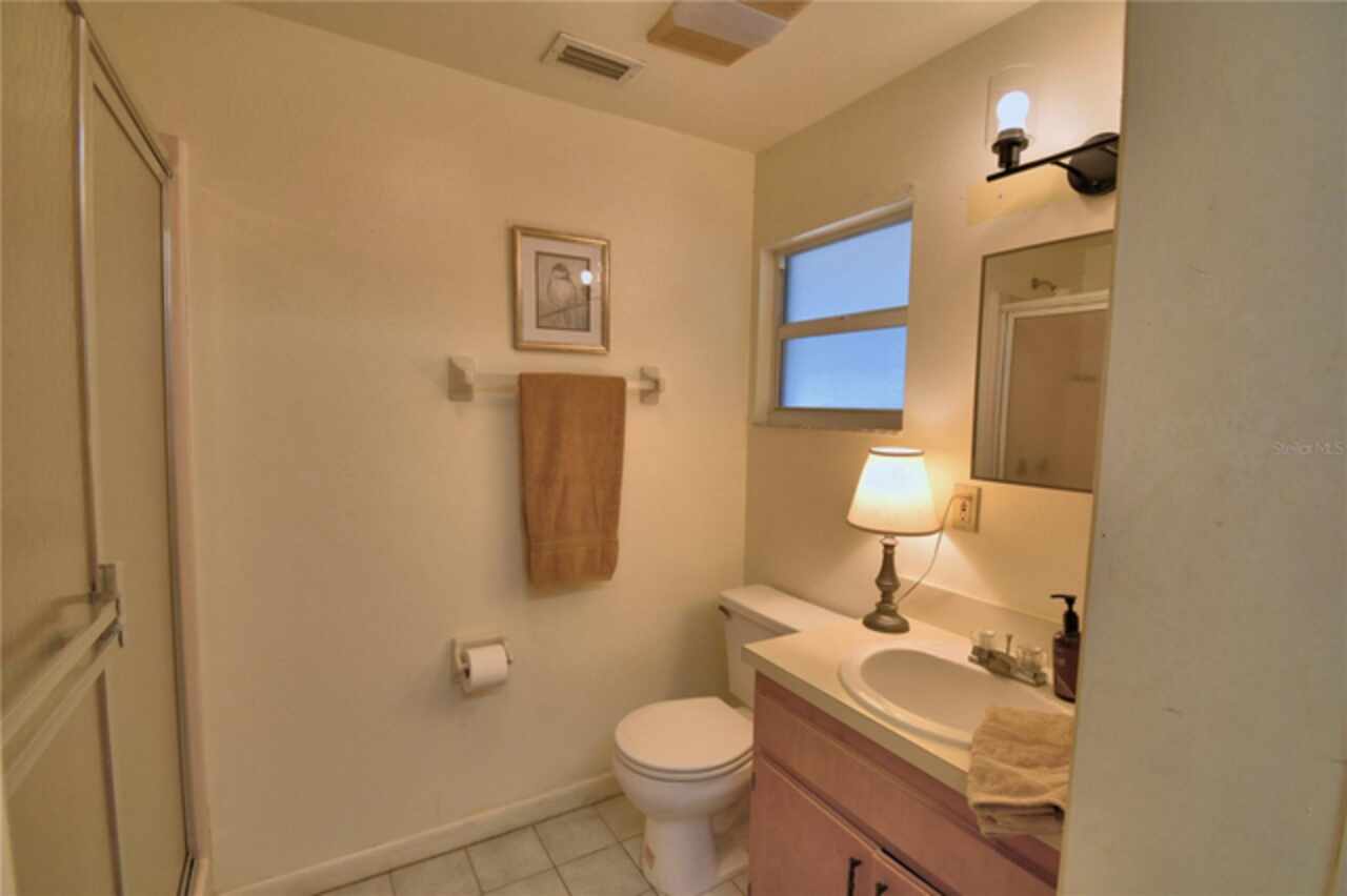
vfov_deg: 77.3
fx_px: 561
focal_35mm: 15
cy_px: 448
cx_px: 674
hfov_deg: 100.4
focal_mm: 10
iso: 200
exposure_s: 1/125
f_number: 4.5
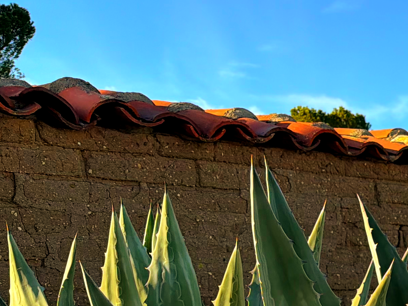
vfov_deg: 17.3
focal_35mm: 80
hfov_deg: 20.5
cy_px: 401
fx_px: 943
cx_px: 628
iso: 80
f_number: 1.78
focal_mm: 6.76
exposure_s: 1/2169
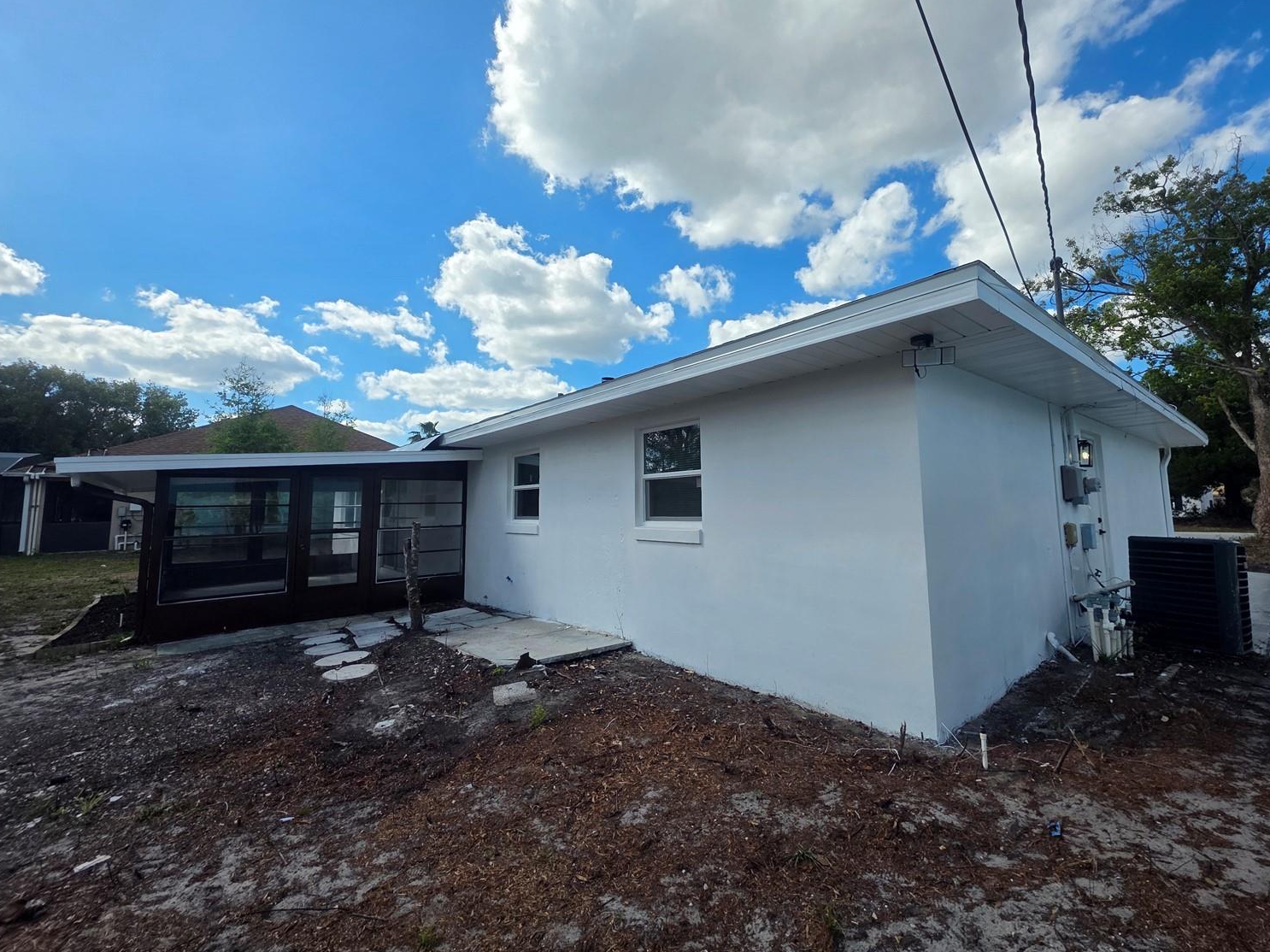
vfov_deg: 85.6
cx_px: 673
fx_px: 514
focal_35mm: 14
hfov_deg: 102.0
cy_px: 453
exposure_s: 1/2000
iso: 40
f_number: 1.9
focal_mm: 2.2
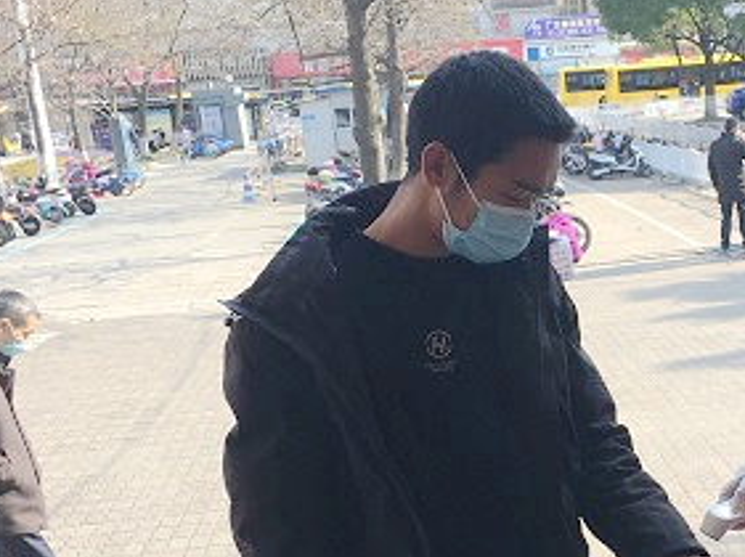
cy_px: 456
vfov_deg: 23.2
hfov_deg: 30.4
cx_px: 610
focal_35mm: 62
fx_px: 1333
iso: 25
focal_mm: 4.15
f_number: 2.2
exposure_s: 1/427
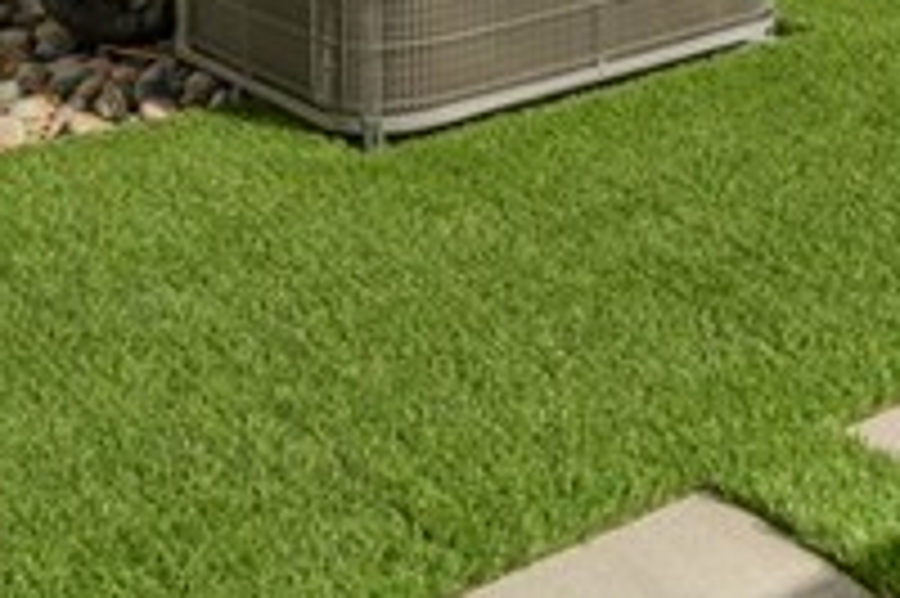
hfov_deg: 22.8
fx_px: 2048
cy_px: -510
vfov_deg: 14.4
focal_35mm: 82
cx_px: 1080
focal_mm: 16
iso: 400
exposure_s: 1/640
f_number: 8
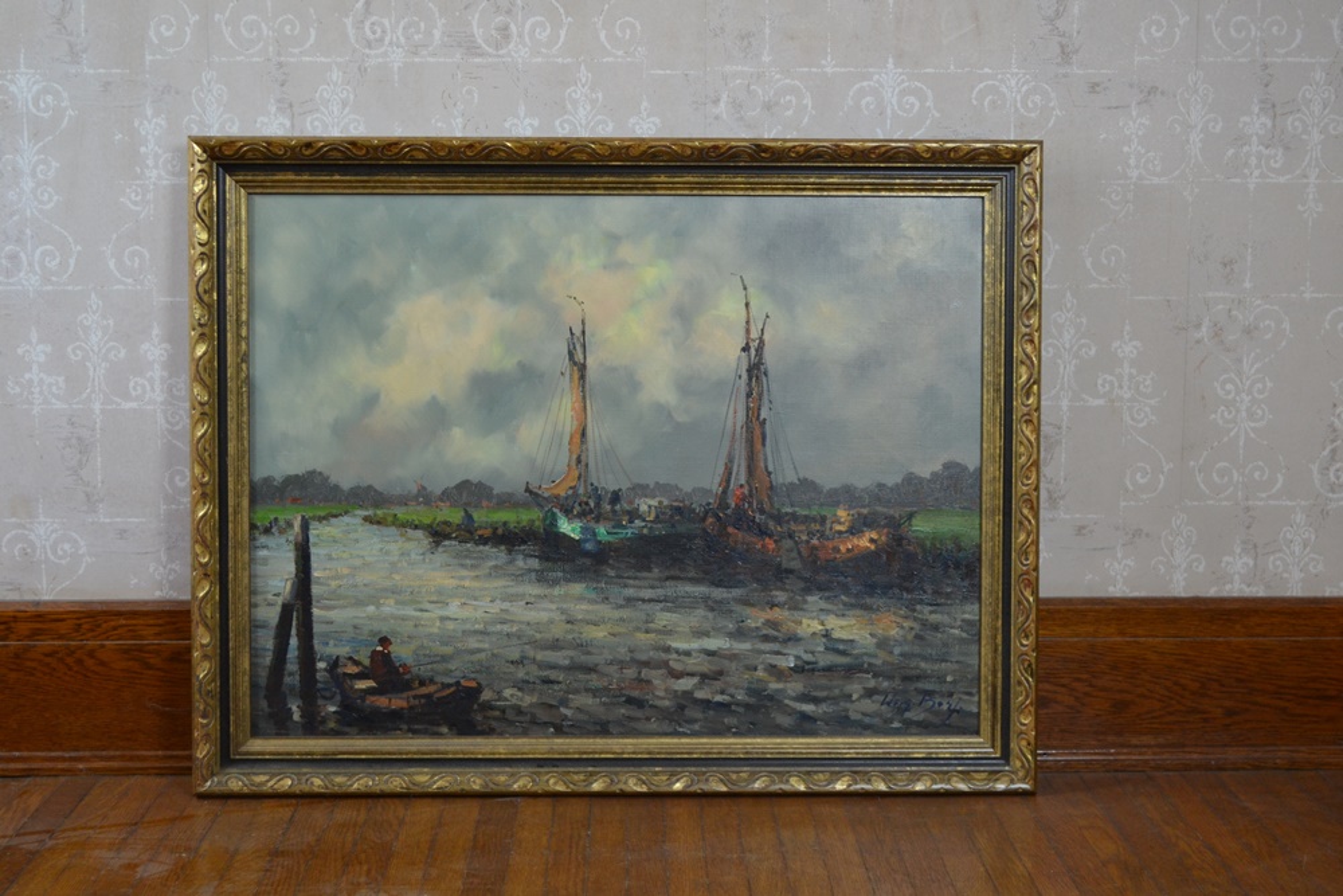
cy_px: 448
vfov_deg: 25.1
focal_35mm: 54
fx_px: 2015
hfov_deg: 36.9
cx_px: 672
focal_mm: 36
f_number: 5
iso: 800
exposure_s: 1/60
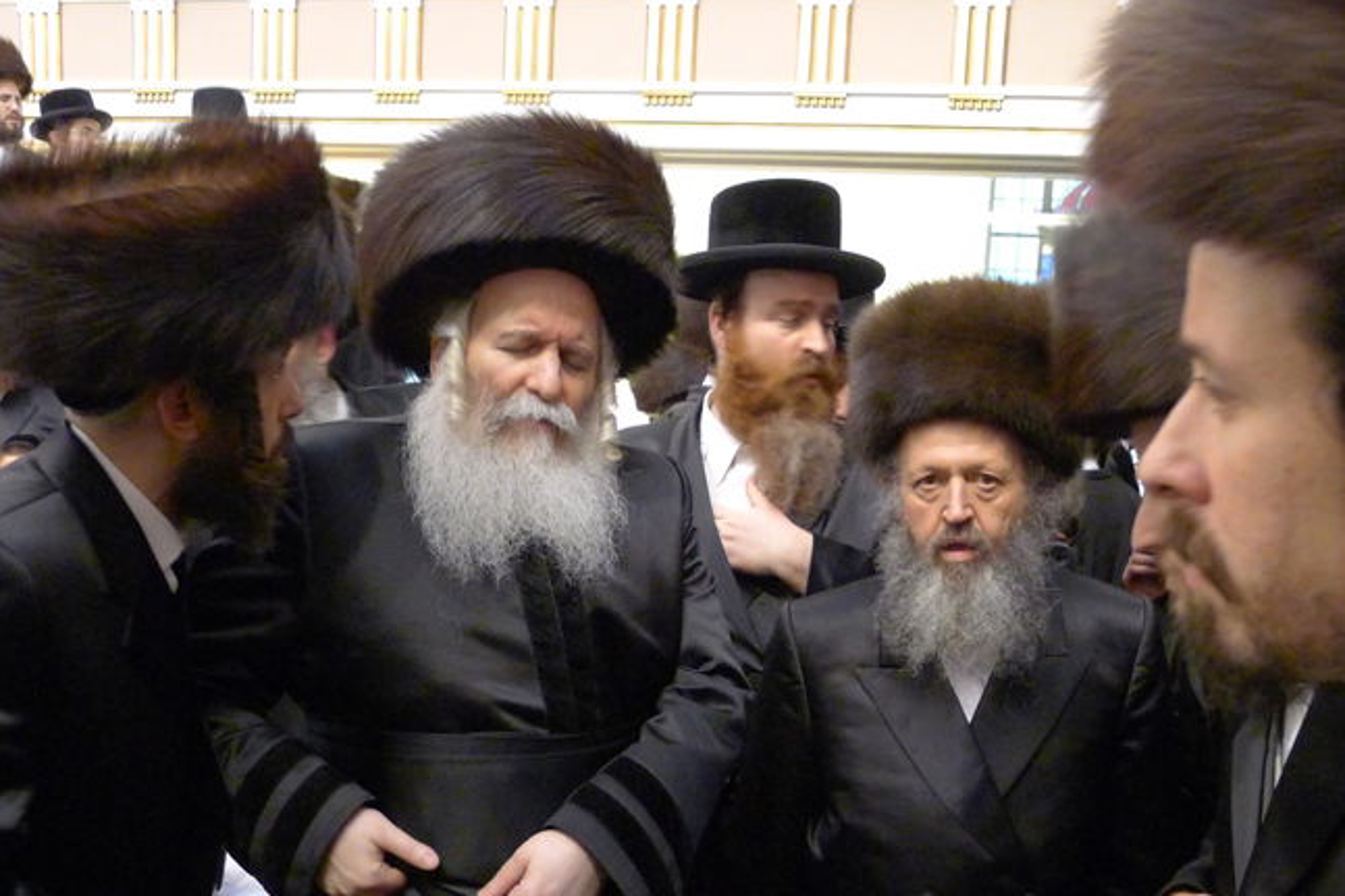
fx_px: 1419
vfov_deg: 34.4
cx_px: 763
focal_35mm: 38
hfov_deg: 50.6
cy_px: 658
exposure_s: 1/40
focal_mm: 5.1
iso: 800
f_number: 2
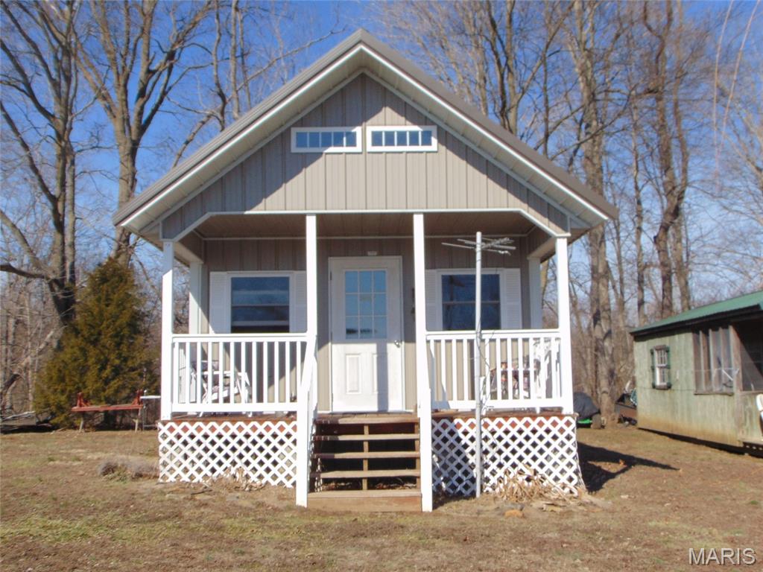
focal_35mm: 42
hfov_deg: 44.8
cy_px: 286
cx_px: 382
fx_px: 926
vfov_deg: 34.3
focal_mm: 7.6
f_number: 8.7
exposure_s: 1/320
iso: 100
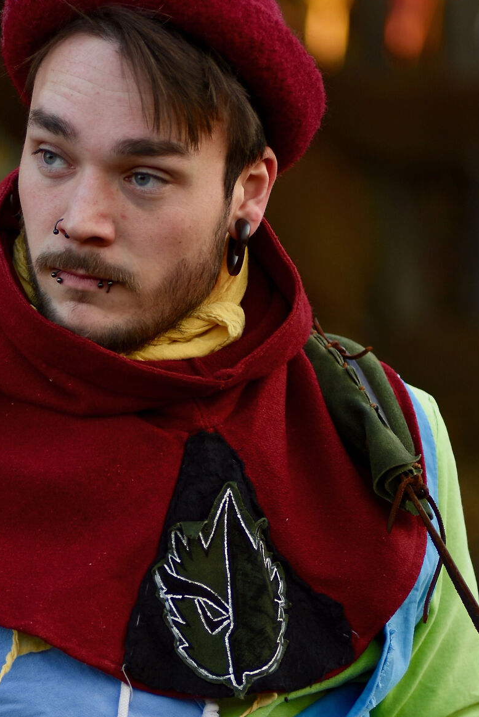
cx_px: 113
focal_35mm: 371
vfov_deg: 5.5
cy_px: 548
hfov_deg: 3.7
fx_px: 7397
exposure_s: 1/180
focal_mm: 180
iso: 100
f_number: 2.8
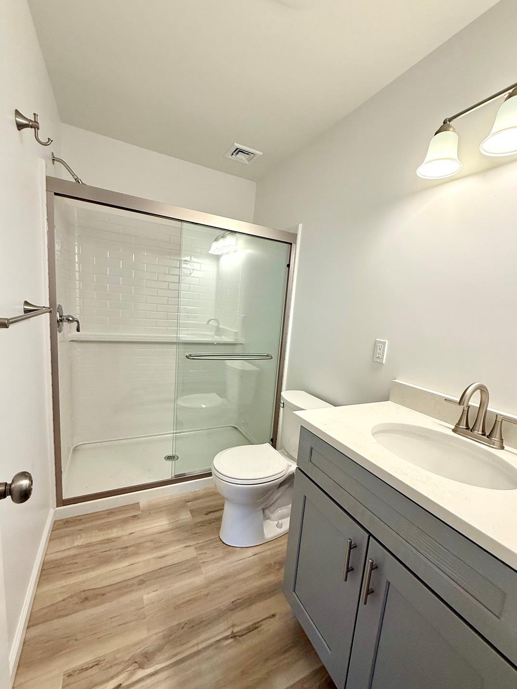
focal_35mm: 15
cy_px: 357
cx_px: 266
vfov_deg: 98.1
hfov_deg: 81.7
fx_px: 299
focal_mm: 2.22
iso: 160
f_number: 2.2
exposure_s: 1/120
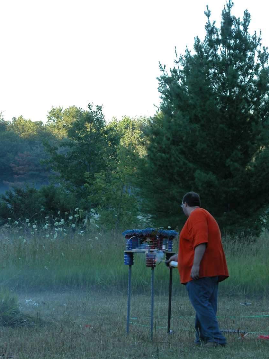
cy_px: 172
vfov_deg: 12.7
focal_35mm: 156
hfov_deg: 9.5
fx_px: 1616
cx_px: 132
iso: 100
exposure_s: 1/30
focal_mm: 34.7
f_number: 7.7
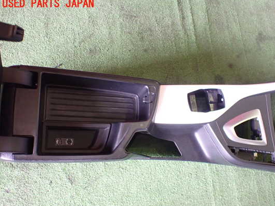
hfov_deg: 53.8
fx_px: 270
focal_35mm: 34
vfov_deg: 41.8
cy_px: 114
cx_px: 155
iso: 800
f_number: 2.3
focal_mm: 5.4
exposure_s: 1/60
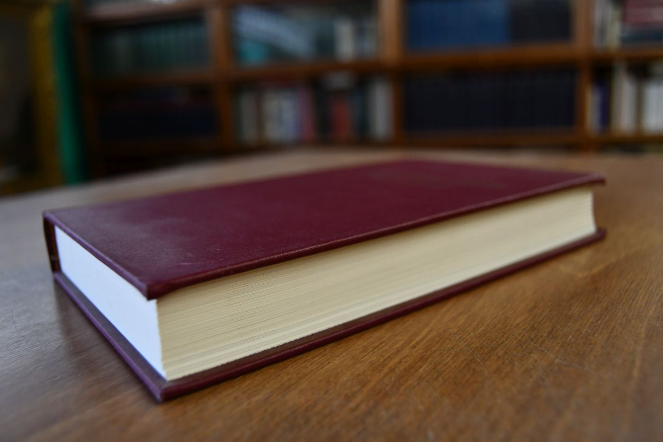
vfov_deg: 40.0
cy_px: 221
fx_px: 608
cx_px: 332
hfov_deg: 57.2
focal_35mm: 33
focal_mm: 22
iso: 800
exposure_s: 1/160
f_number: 3.5
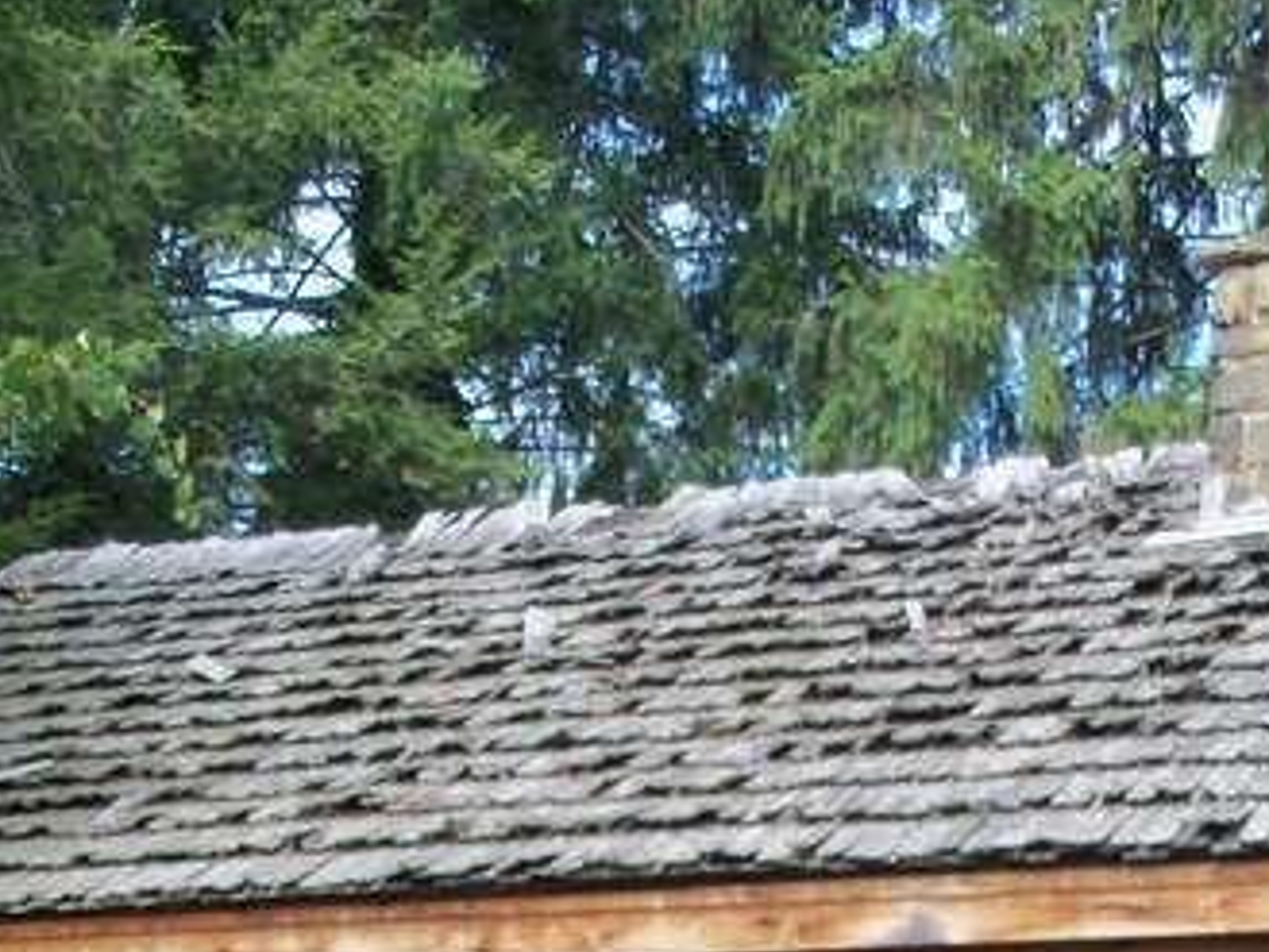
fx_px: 3117
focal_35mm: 85
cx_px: 829
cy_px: 1141
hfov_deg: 22.9
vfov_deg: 16.6
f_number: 3
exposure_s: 1/250
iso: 80
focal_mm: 6.3
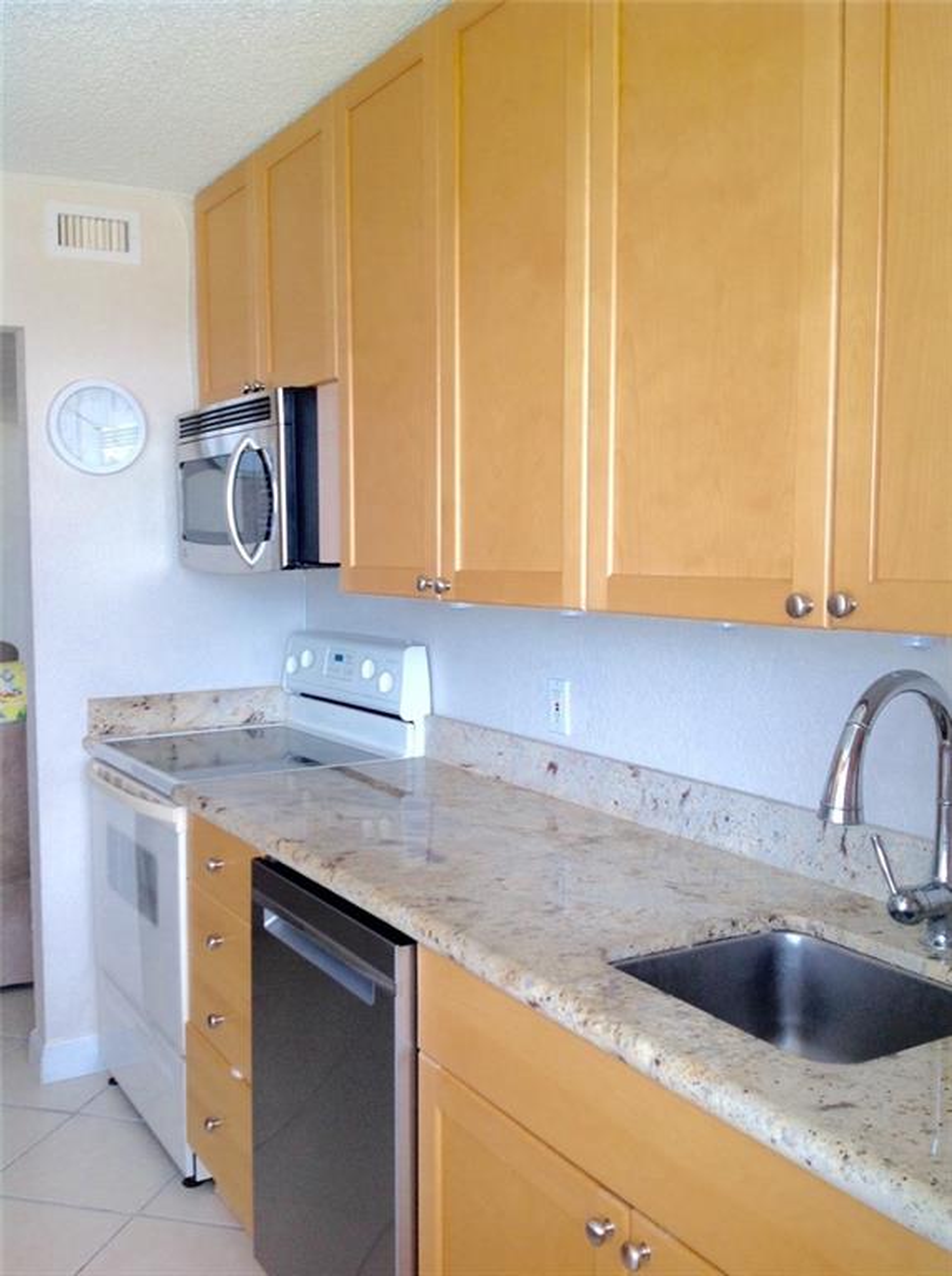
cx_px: 476
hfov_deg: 40.6
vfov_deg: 52.7
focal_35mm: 35
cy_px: 638
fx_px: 1288
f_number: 2.4
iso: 64
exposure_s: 1/60
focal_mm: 4.28
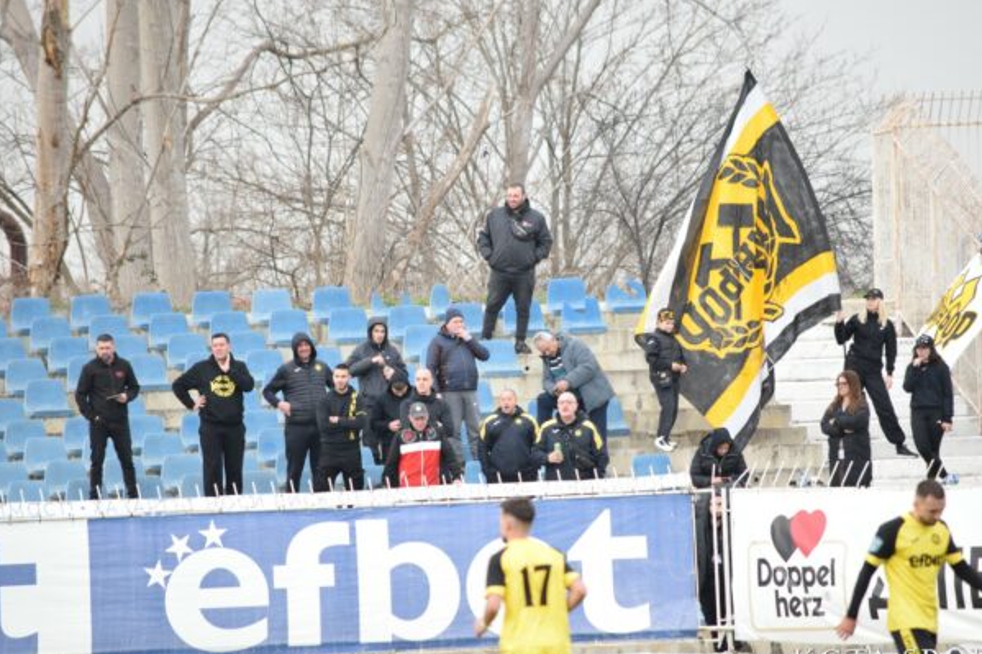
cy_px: 341
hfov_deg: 4.7
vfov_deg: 3.1
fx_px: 12053
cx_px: 505
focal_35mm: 442
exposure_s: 1/640
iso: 1600
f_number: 5.6
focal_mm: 280
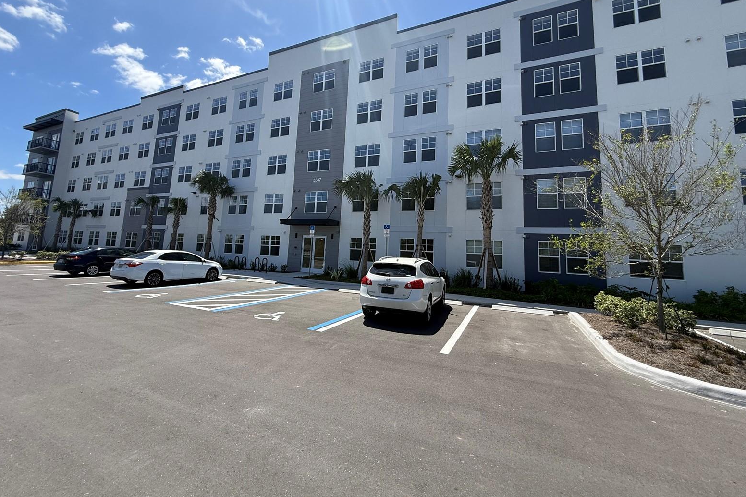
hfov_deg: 100.4
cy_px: 215
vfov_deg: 76.9
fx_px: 311
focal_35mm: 15
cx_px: 365
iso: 50
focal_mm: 2.22
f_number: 2.2
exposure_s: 1/1399
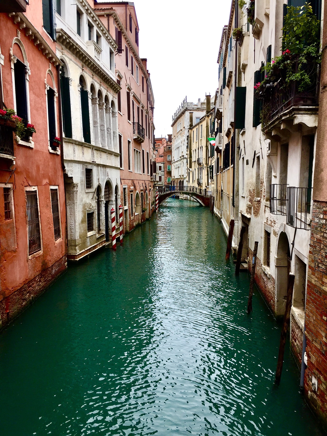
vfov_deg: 61.7
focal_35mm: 29
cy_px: 218
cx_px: 164
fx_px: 365
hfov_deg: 48.2
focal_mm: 4.15
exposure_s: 1/332
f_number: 2.2
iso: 32
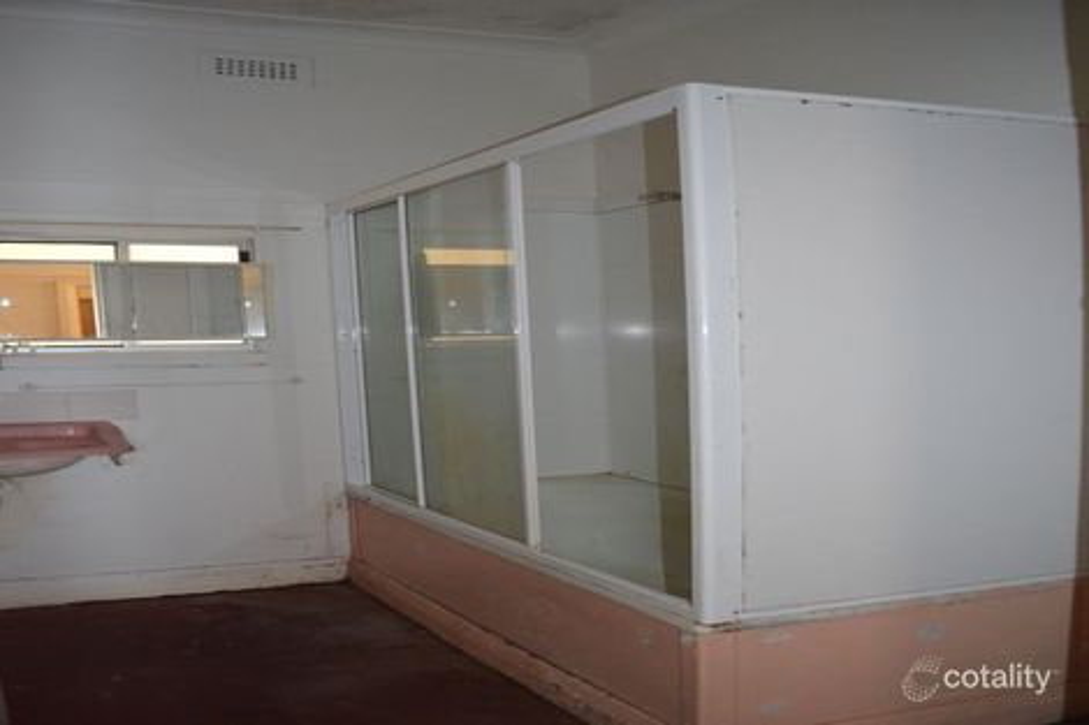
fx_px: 816
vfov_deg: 47.9
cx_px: 544
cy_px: 362
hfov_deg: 67.4
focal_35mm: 27
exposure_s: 1/60
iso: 3200
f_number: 3.5
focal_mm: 18
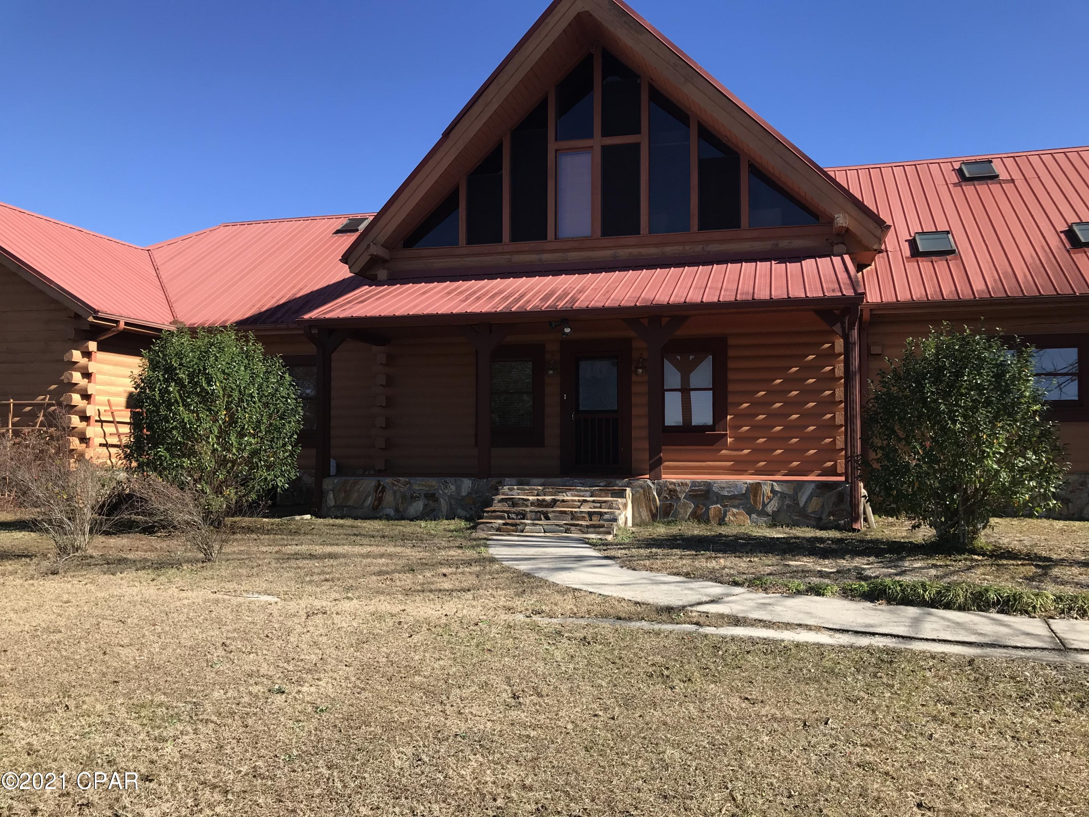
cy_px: 408
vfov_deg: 49.7
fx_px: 881
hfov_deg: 63.4
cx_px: 544
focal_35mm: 28
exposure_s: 1/1126
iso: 20
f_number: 1.8
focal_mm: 3.99
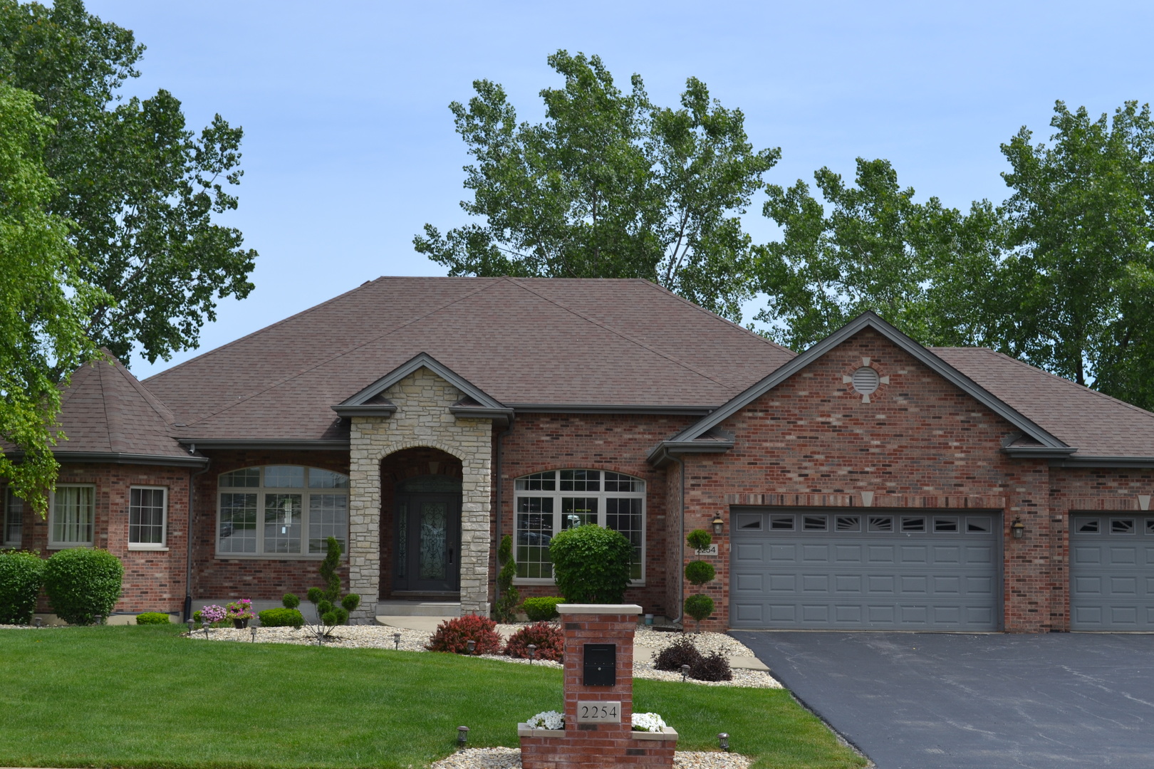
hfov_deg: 37.9
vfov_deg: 25.8
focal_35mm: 52
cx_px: 577
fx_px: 1683
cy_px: 384
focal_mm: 35
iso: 100
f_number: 8
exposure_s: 1/250
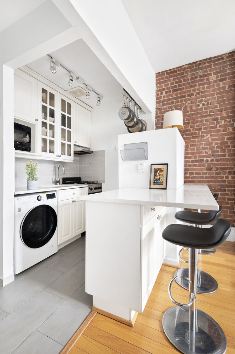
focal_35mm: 17
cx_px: 118
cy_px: 177
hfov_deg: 70.3
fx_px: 167
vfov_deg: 93.3
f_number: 10
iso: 400
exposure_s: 1/1.67
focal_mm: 17
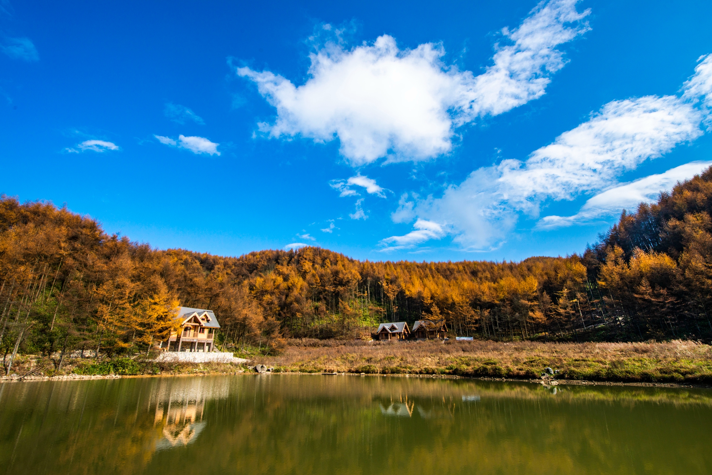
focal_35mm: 17
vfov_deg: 70.5
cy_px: 238
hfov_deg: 93.3
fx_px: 336
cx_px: 356
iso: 100
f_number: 11
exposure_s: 1/400
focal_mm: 17
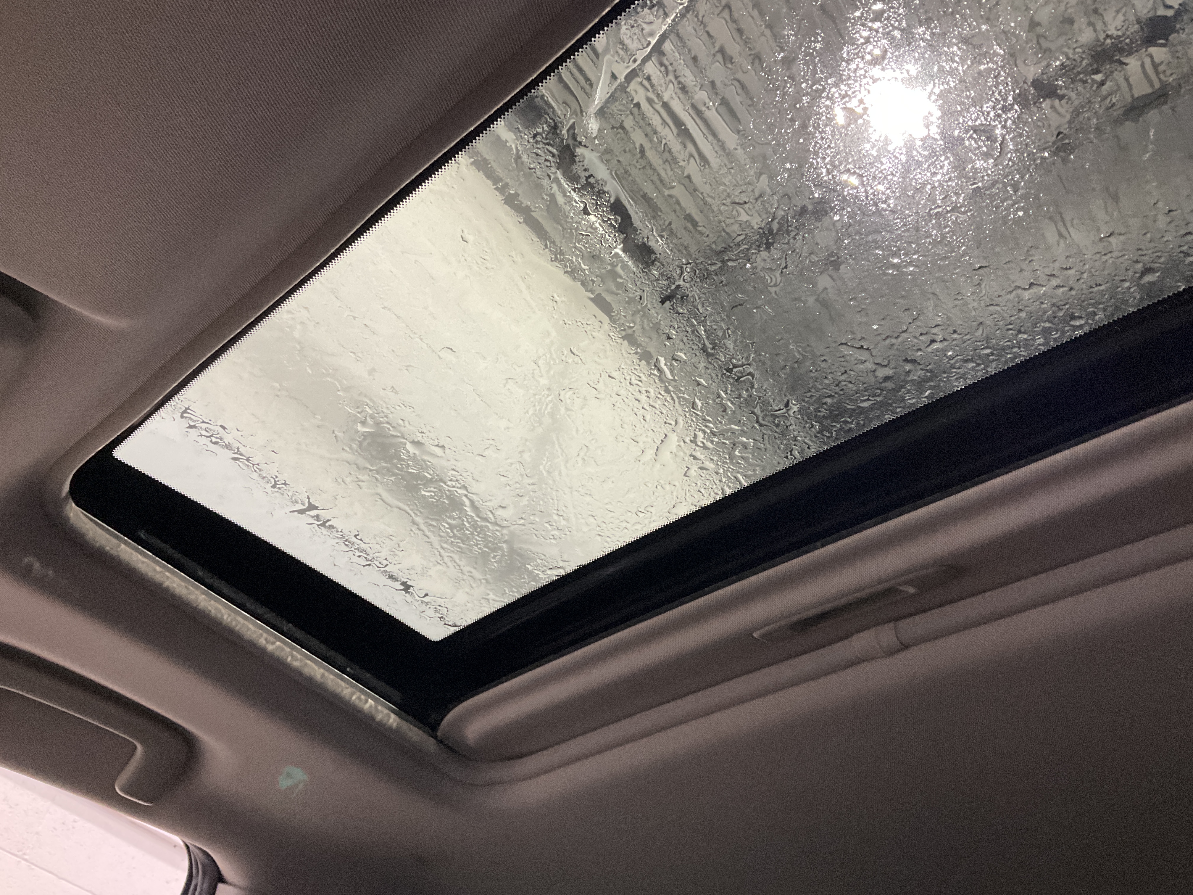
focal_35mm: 29
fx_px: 999
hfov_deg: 61.7
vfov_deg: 48.2
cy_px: 448
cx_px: 596
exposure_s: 1/60
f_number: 1.8
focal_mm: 3
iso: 200
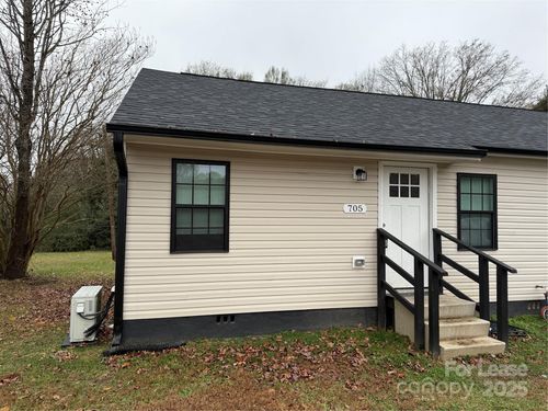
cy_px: 206
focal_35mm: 24
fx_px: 380
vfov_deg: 56.8
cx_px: 274
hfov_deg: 71.6
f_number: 1.78
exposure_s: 1/898
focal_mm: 6.76
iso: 80
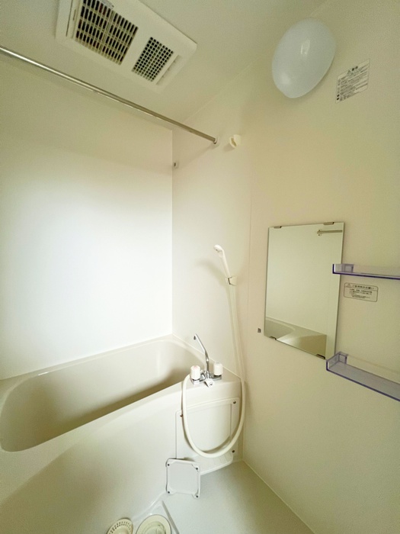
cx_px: 200
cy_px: 267
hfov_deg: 89.9
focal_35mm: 13
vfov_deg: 106.2
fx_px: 200
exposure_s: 1/94
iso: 250
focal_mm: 1.57
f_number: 1.8
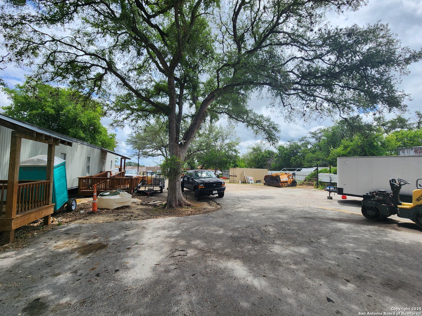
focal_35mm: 13
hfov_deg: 106.2
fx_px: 158
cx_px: 211
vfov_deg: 89.9
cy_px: 158
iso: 50
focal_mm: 2.2
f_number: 2.2
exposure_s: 1/1641
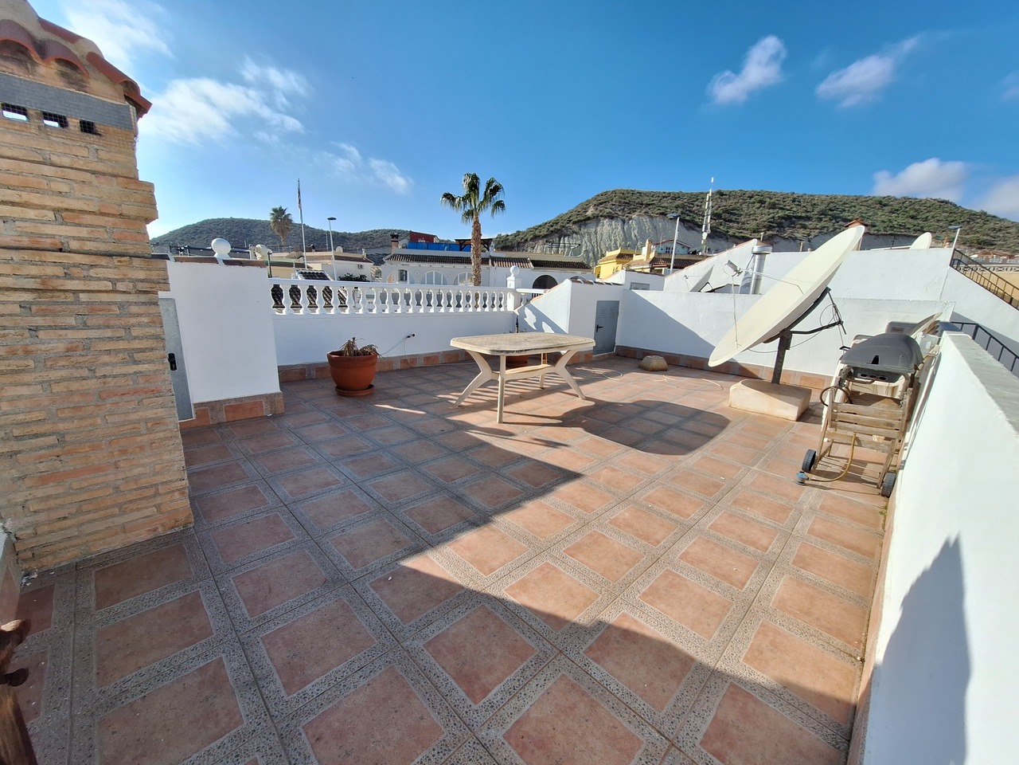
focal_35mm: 13
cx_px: 510
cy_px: 382
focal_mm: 1.74
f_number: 2.2
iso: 40
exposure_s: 1/2994
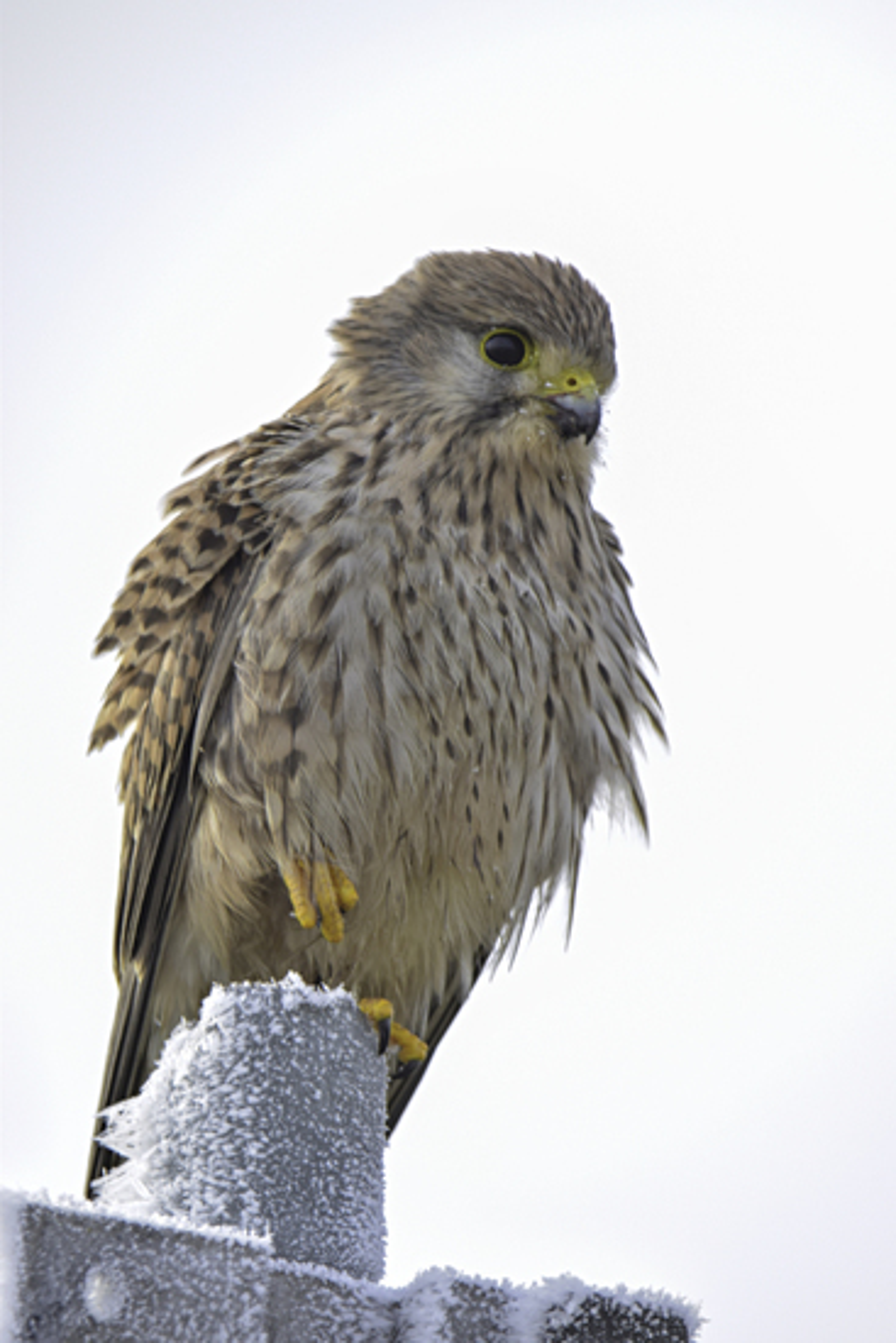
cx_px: 448
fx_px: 27980
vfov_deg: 2.7
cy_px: 672
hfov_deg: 1.8
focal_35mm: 750
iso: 200
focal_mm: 500
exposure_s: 1/160
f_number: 6.3
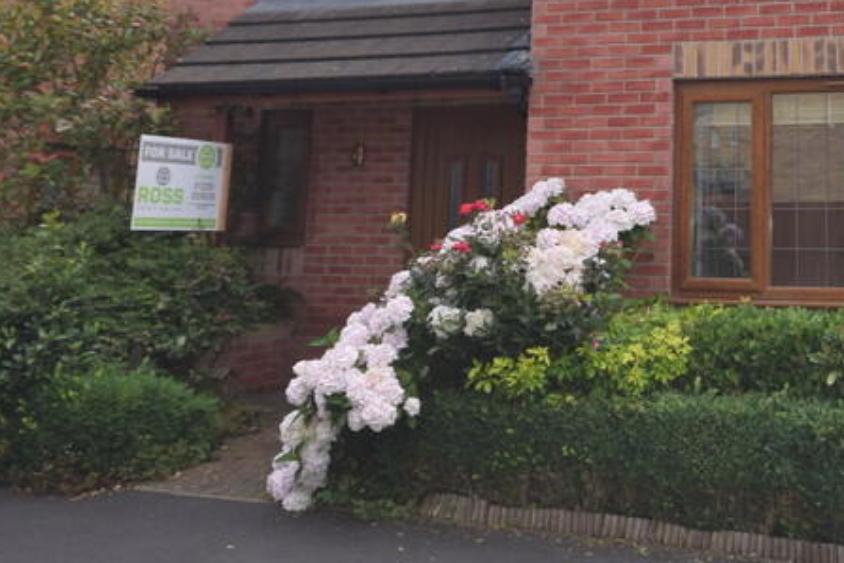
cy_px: -16
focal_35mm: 55
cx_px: 744
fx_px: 1289
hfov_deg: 34.4
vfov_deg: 23.5
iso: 100
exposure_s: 1/200
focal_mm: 16
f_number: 9
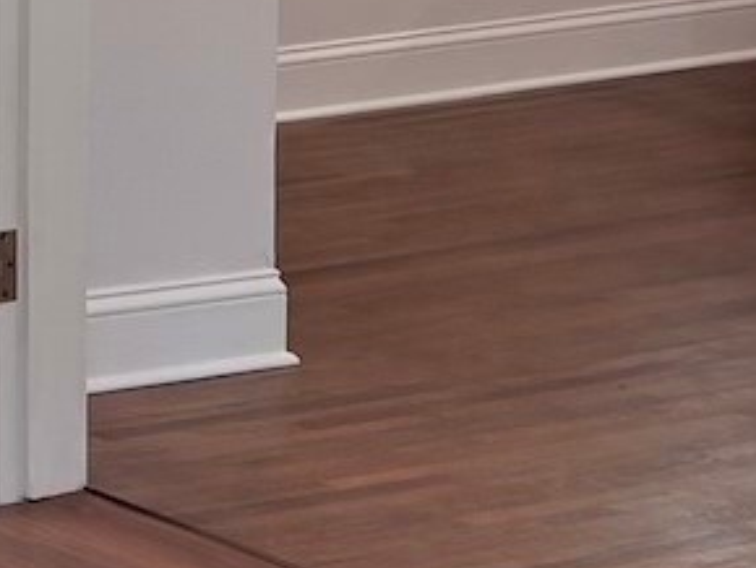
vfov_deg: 8.5
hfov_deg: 10.3
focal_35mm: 172
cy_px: -164
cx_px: -925
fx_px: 3760
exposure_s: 1/123
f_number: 1.6
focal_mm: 5.96
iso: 64
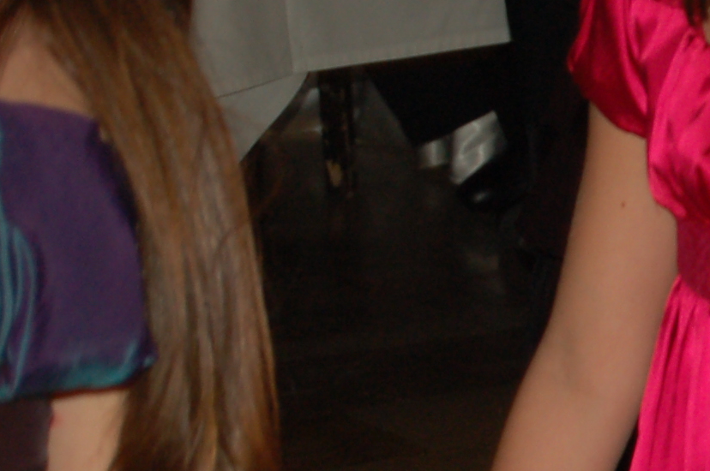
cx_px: 1030
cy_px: 323
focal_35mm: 300
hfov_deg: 6.8
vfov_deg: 4.6
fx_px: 5906
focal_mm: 55
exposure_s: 1/60
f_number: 5.6
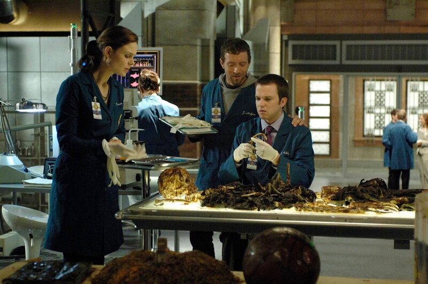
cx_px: 214
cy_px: 142
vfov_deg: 17.4
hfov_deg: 26.0
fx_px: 926
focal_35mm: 78
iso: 1600
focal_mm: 52
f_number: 3.5
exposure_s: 1/125
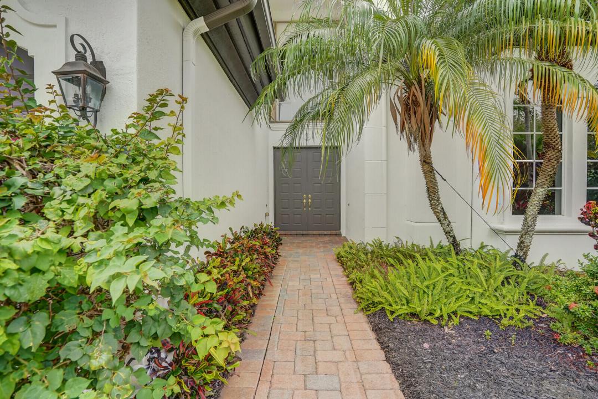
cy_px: 200
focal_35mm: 16
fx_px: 266
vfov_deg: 73.7
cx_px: 299
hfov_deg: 96.7
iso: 800
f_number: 8
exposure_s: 1/160
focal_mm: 16
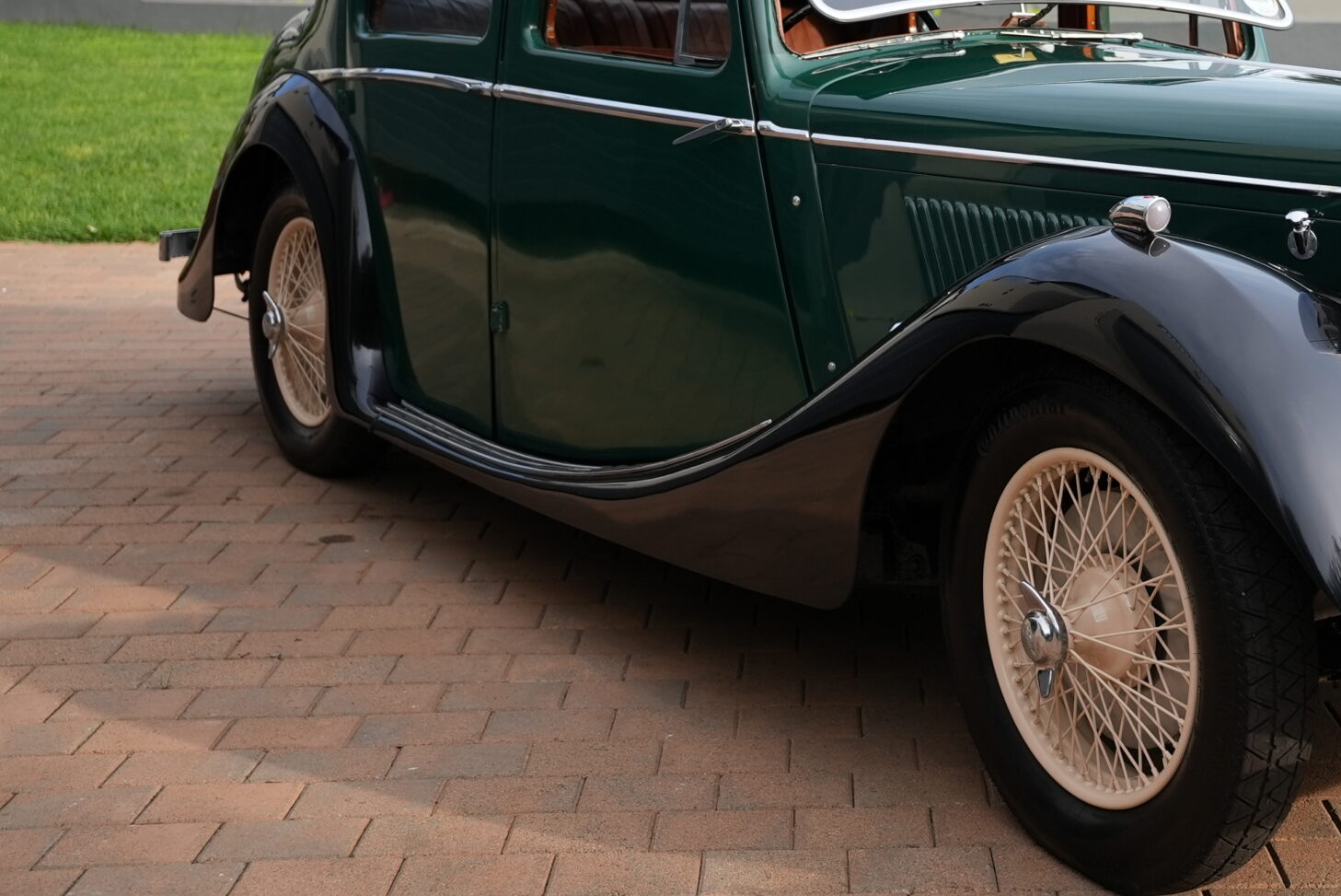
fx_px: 2161
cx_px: 1134
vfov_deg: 23.1
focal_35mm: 58
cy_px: 200
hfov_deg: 33.2
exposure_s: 1/2000
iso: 400
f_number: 2.8
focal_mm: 33
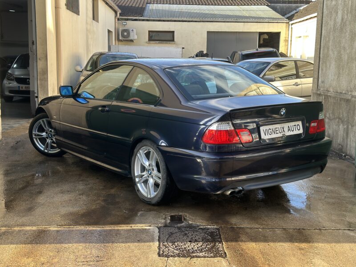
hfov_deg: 39.7
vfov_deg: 30.3
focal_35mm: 48
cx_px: 178
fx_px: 494
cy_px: 134
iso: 64
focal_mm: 6.86
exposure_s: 1/415
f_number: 1.78
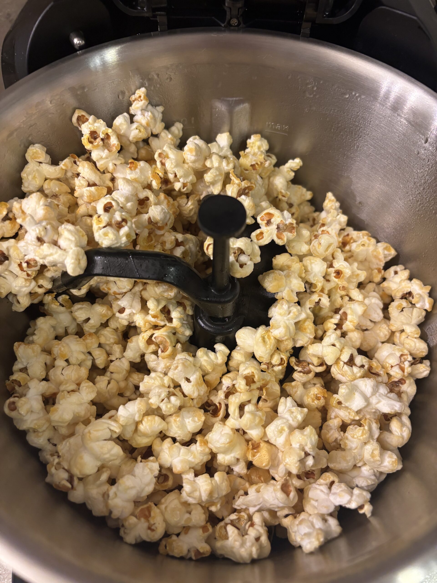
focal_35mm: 26
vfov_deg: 67.3
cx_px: 218
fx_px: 438
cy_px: 292
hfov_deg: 53.1
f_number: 1.6
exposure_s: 1/50
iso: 160
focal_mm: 5.96
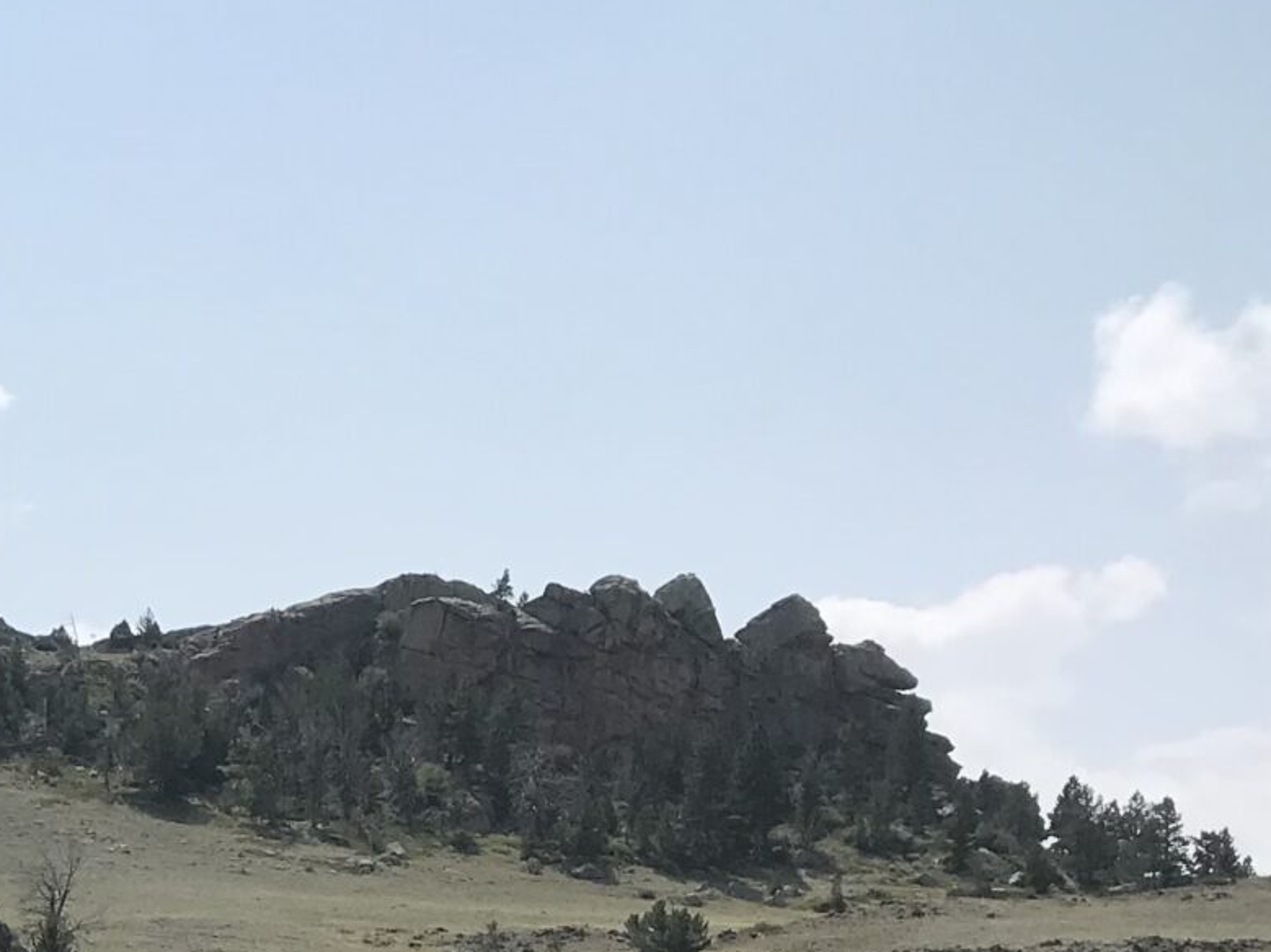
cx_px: -126
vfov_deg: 15.4
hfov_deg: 20.3
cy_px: 1210
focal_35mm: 92
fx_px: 3377
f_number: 1.8
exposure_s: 1/4566
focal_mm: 3.99
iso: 20
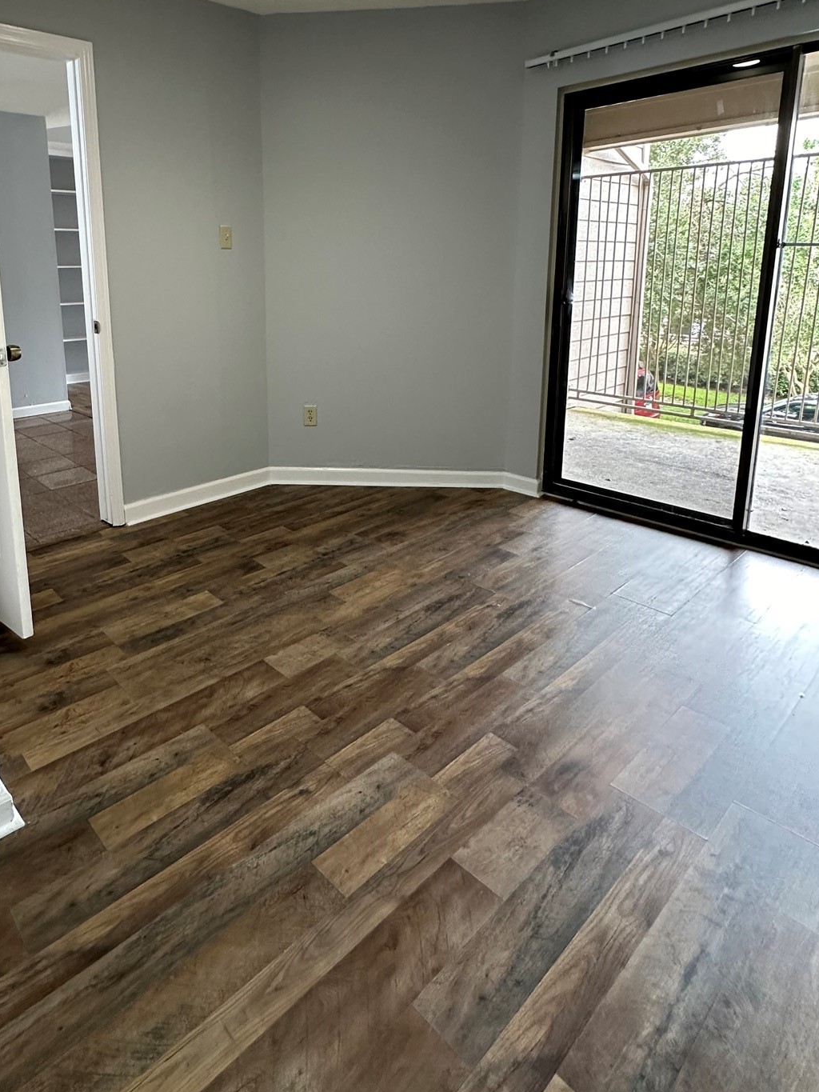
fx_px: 662
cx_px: 292
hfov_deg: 62.3
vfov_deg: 77.1
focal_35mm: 21
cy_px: 390
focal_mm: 2.22
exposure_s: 1/60
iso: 320
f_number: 2.2
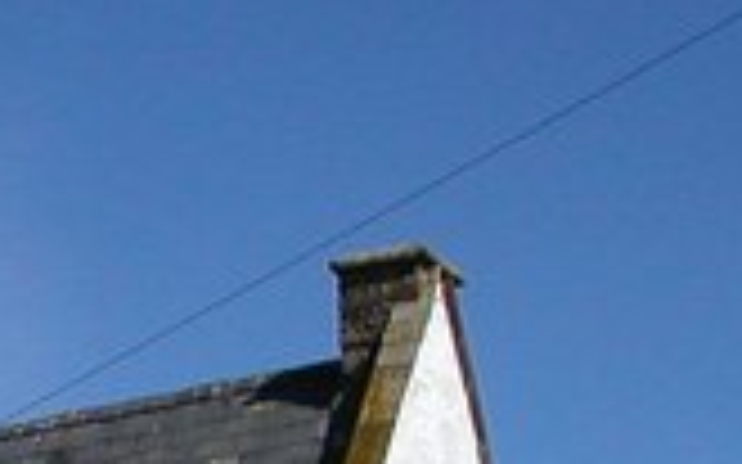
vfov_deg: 8.0
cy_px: 1059
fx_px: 3073
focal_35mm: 152
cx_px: -256
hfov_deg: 13.2
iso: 100
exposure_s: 1/900
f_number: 4.5
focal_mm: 5.6
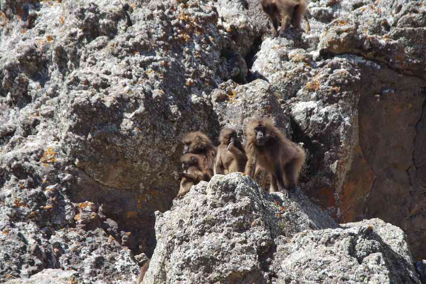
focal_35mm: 214
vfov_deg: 6.4
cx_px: 213
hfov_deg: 9.6
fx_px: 2532
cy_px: 142
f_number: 9
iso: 800
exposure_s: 1/200
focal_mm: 142.5
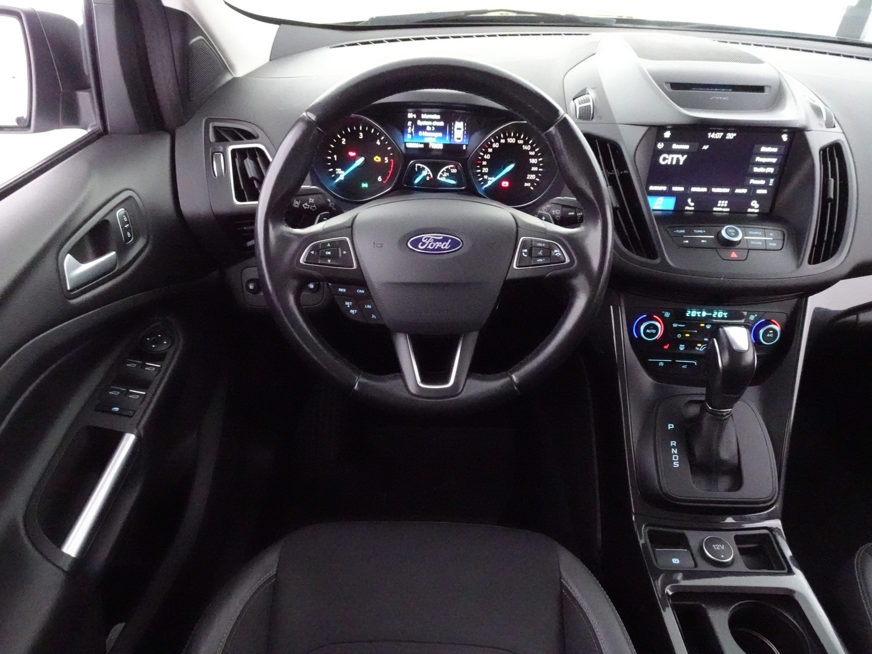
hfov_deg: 71.6
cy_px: 327
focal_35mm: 24
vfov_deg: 56.8
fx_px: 605
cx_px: 436
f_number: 3.5
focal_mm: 4.25
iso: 3200
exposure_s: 1/20
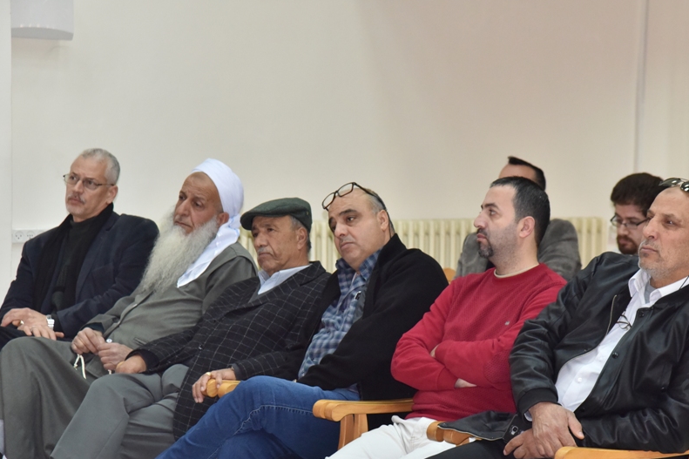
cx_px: 407
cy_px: 295
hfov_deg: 15.1
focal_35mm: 136
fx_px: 2602
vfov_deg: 10.1
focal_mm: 105
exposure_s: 1/200
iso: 2500
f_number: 6.3
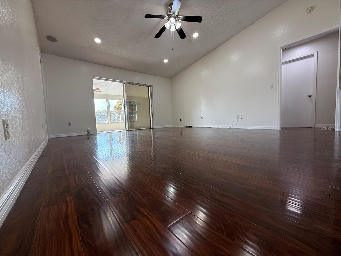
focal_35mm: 14
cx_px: 170
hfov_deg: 102.1
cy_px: 128
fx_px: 138
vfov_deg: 85.7
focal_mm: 2.22
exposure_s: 1/120
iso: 80
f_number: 2.2
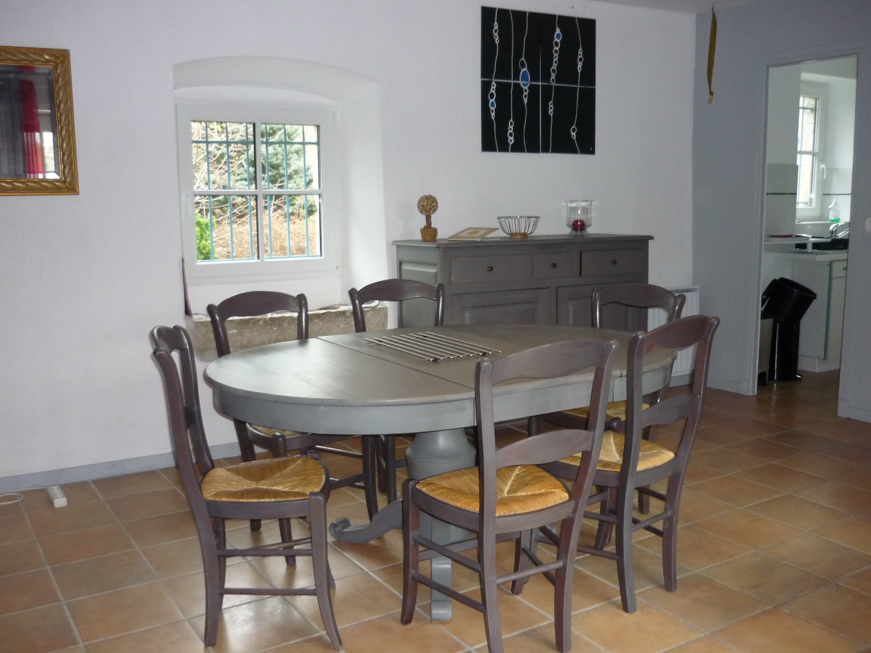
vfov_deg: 42.9
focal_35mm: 33
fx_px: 830
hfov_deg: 55.4
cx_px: 436
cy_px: 326
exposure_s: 1/30
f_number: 2.8
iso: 250
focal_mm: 5.5
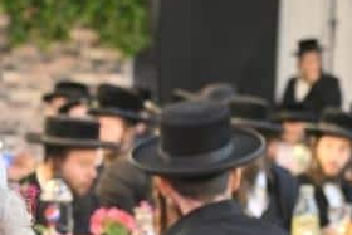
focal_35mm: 190
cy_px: 376
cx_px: 101
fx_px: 1859
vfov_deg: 7.1
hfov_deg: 10.8
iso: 500
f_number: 4
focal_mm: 52
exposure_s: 1/100
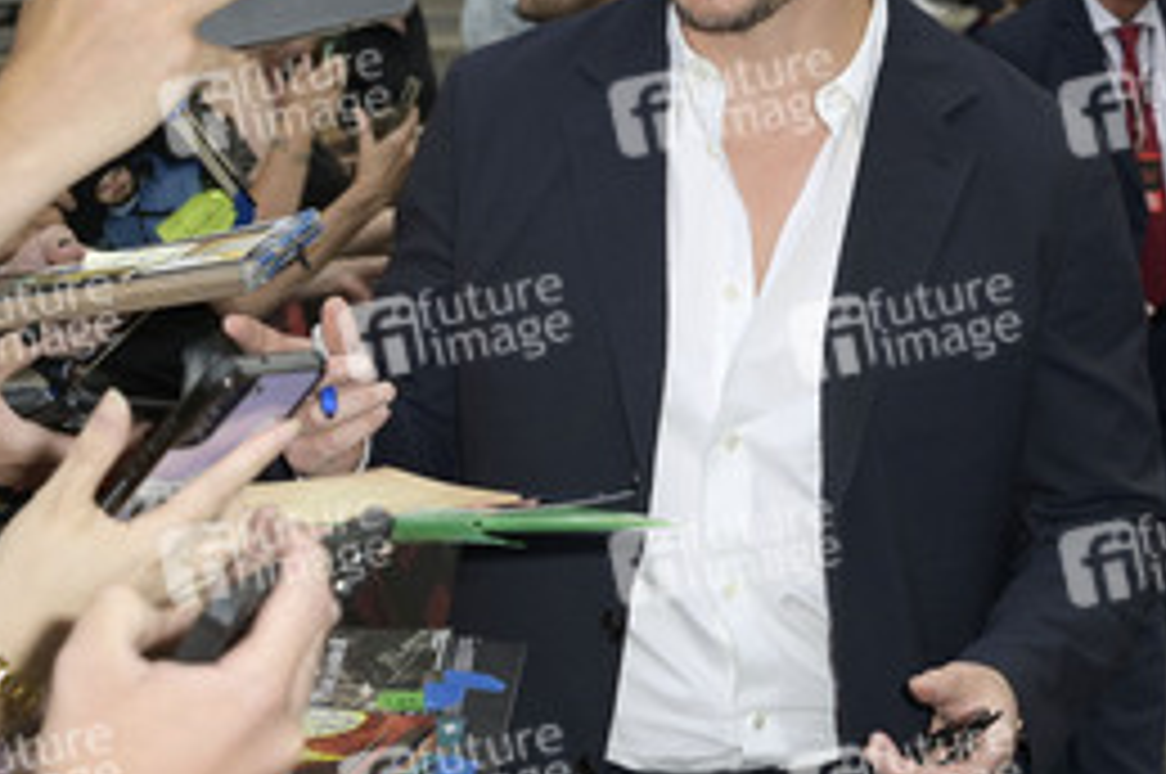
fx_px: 3946
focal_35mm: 122
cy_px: 216
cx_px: 786
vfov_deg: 11.2
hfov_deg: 16.8
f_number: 7.1
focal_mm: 70
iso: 400
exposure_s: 1/250
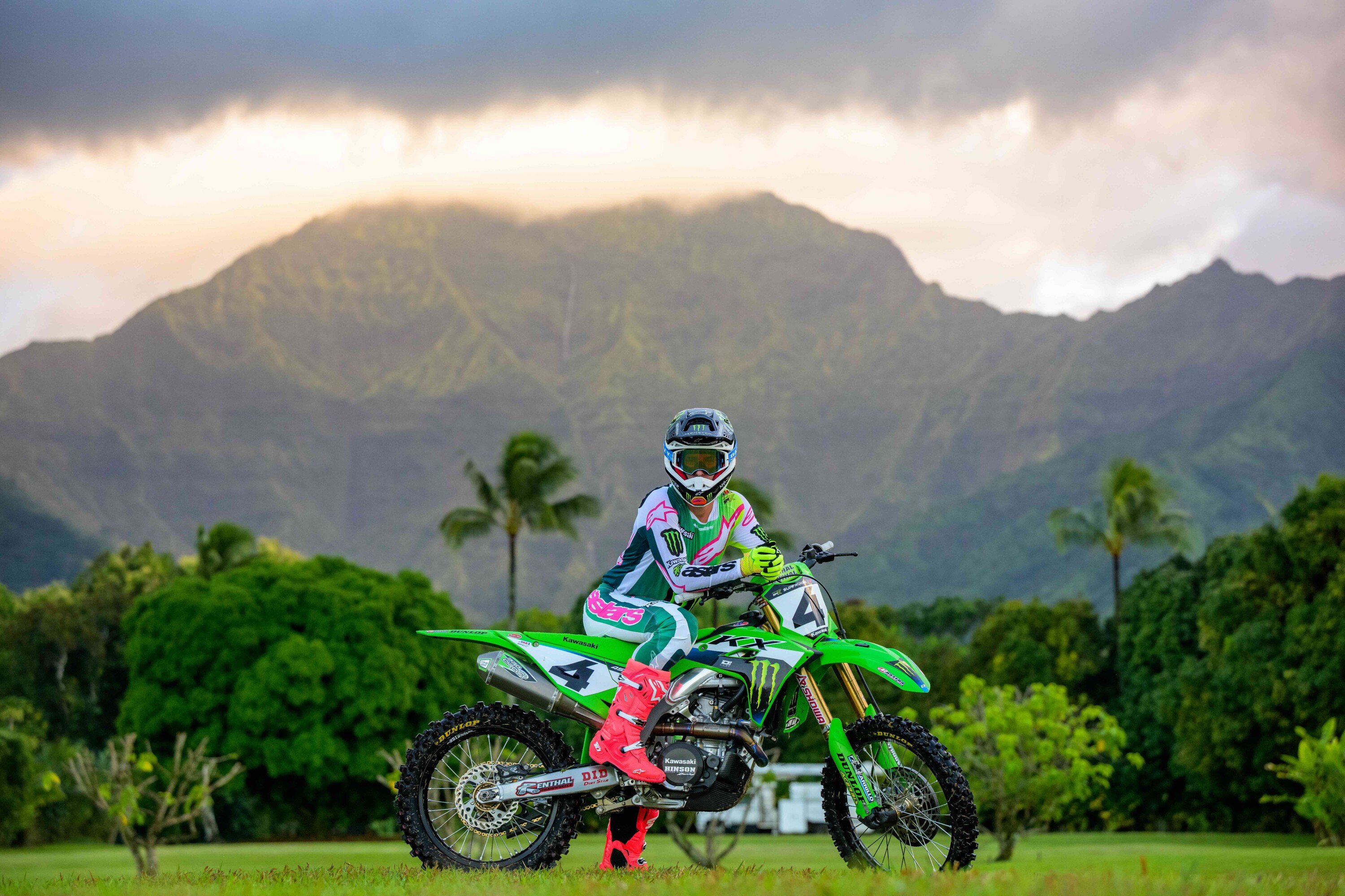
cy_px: 448
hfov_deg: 21.7
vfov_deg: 14.6
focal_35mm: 94
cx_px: 672
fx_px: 3512
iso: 1600
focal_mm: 94
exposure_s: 1/640
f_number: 3.5
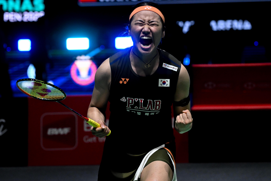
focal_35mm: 120
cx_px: 136
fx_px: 903
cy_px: 90
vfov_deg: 11.4
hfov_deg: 17.1
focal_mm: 120
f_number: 4
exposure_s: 1/1250
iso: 4000
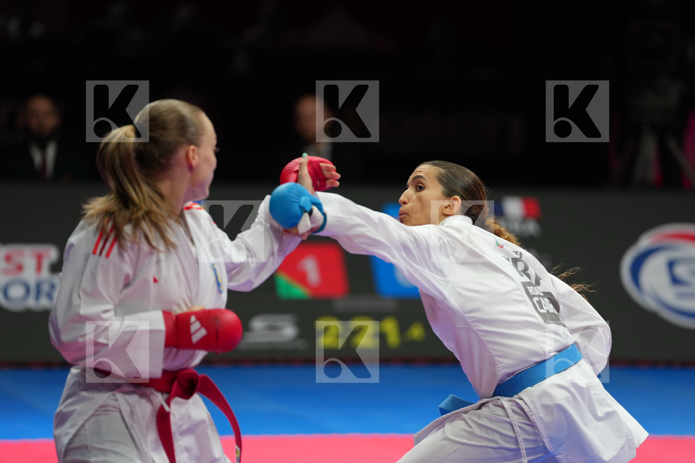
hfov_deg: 10.3
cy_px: 232
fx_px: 3860
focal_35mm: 200
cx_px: 348
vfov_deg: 6.9
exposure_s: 1/1000
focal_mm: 200
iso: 640
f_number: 2.8
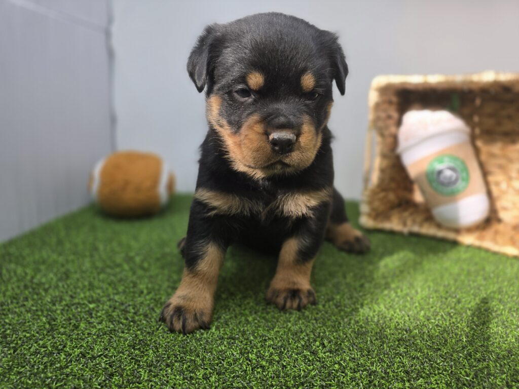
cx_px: 260
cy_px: 194
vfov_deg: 58.9
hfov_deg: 73.9
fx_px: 345
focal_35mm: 23
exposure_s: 1/359
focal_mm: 6.3
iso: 100
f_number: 1.7
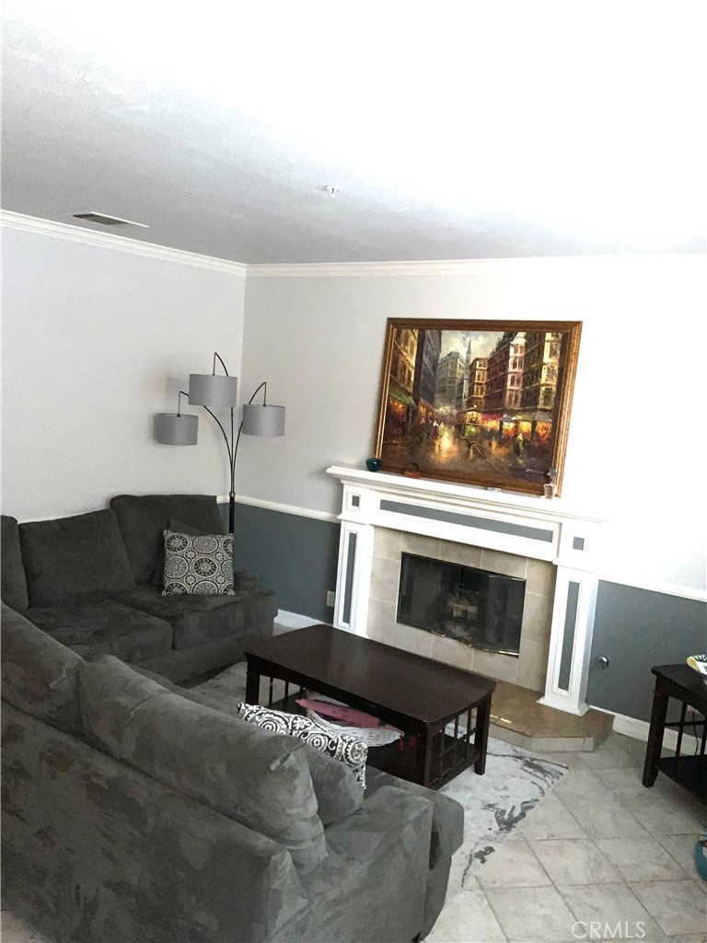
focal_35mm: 29
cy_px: 472
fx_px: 790
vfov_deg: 61.7
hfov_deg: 48.2
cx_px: 354
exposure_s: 1/33
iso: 100
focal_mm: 3
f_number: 1.8
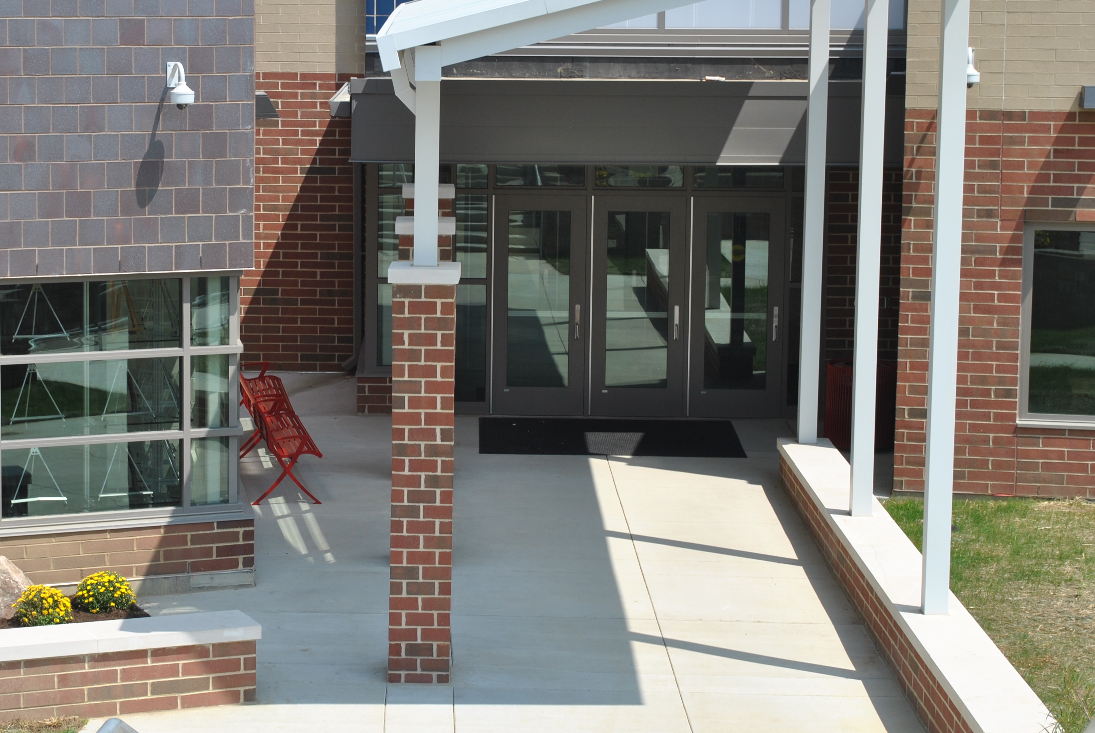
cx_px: 341
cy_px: 289
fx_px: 2832
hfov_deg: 21.8
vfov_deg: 14.7
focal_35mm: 93
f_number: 8
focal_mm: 44
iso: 100
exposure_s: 1/250
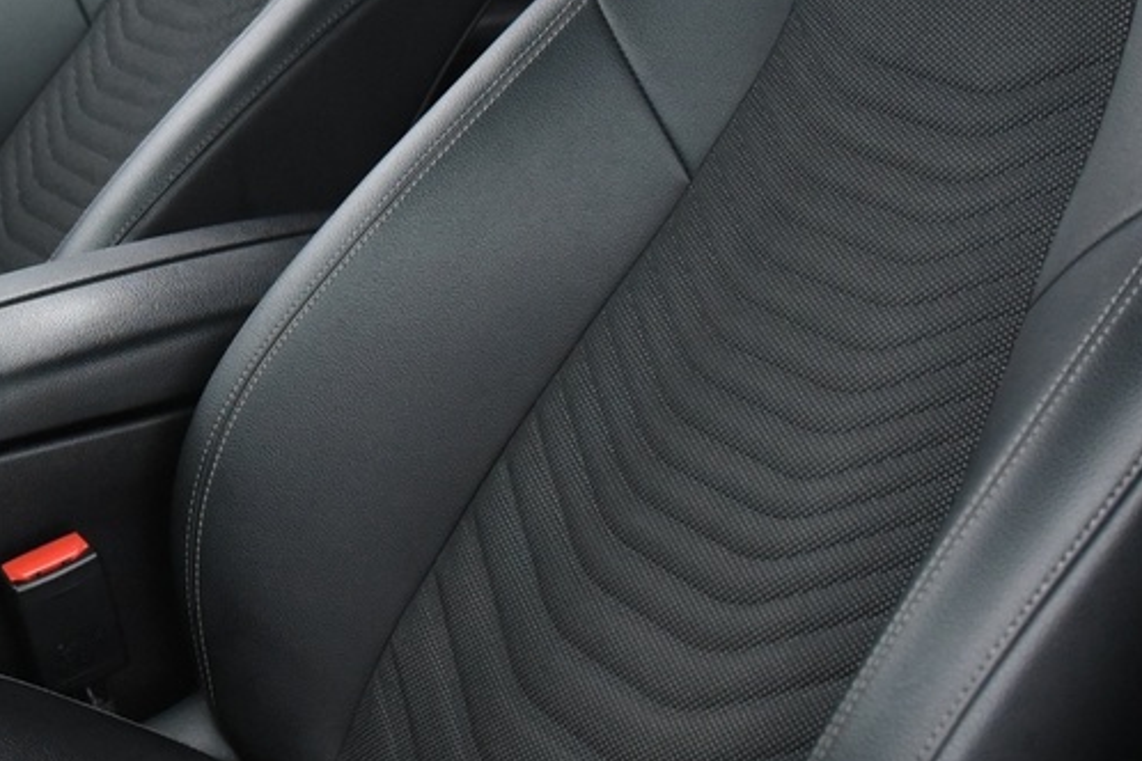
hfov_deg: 25.2
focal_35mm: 78
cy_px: 287
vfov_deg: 17.5
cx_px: 108
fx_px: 2474
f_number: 4
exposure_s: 1/20
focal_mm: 24
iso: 4000
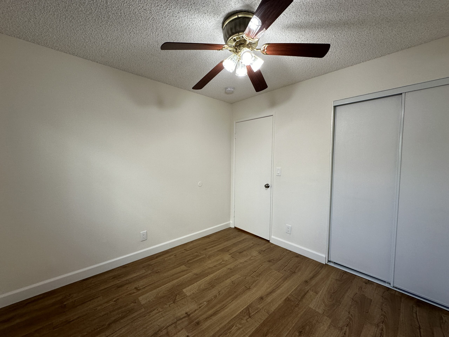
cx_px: 224
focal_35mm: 14
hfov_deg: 102.1
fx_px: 182
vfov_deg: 85.7
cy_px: 168
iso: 125
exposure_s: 1/120
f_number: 2.2
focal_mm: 2.22
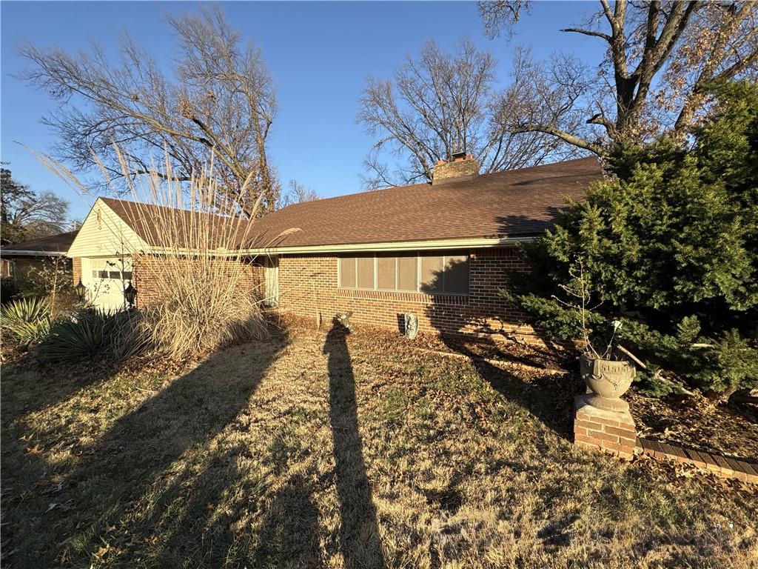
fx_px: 307
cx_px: 379
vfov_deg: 85.7
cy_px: 284
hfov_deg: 102.1
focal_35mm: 14
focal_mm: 2.22
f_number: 2.2
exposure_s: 1/932
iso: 50
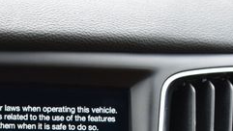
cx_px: -2
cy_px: 201
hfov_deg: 9.3
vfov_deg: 5.3
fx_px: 1418
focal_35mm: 229
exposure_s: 1/20
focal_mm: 55
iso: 400
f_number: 6.3
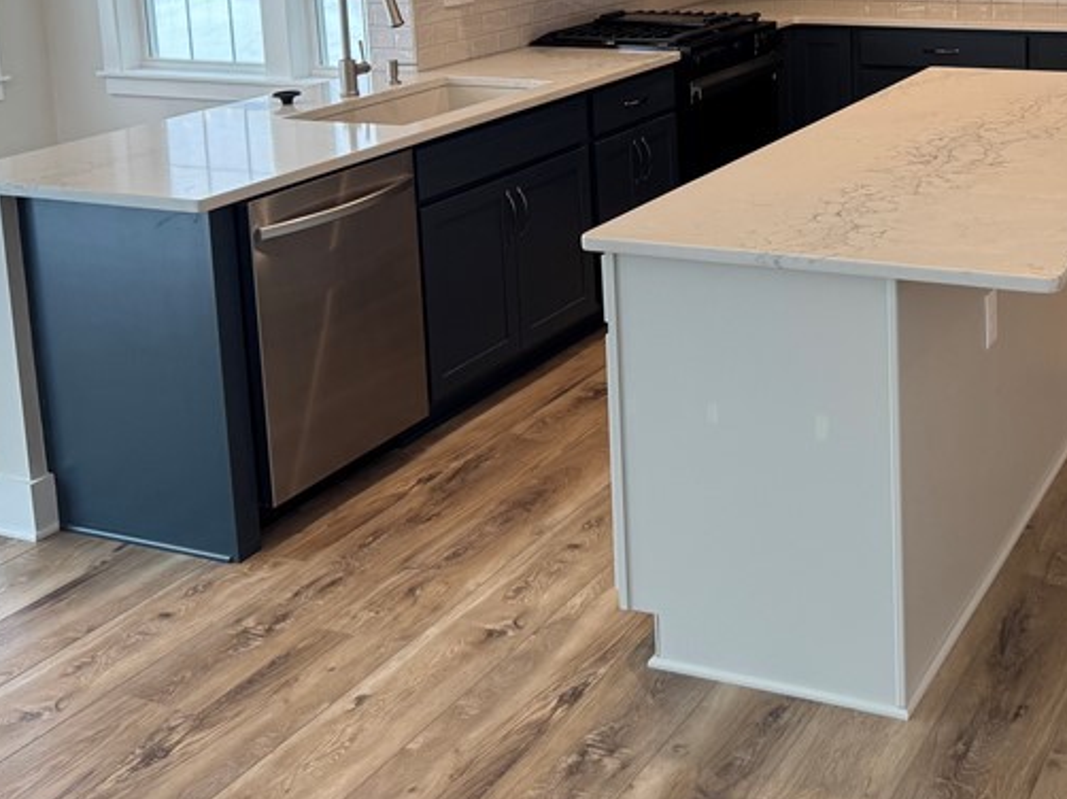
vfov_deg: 28.5
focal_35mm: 49
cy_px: 76
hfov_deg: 37.6
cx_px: 840
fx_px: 1510
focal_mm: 6.76
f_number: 1.78
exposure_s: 1/120
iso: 100
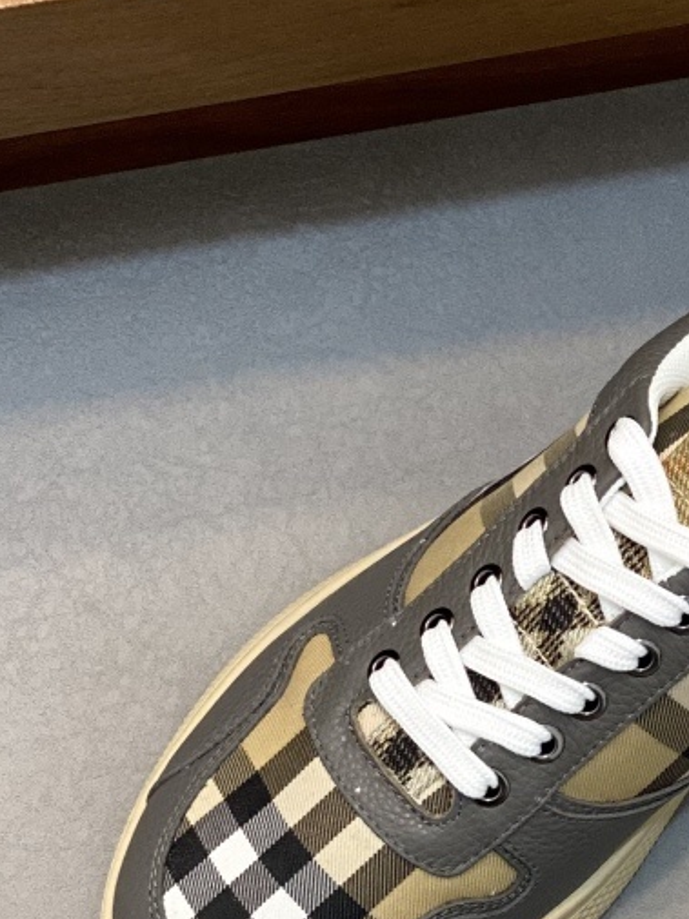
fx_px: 3931
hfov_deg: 9.9
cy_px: 823
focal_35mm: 148
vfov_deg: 13.2
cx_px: 713
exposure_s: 1/100
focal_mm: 6
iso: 160
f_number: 2
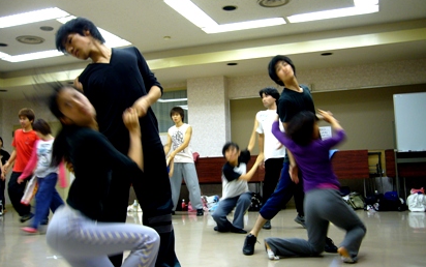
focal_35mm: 38
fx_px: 441
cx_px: 214
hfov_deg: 51.5
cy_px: 124
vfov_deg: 33.6
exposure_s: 1/25
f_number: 2.8
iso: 100
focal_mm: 5.8
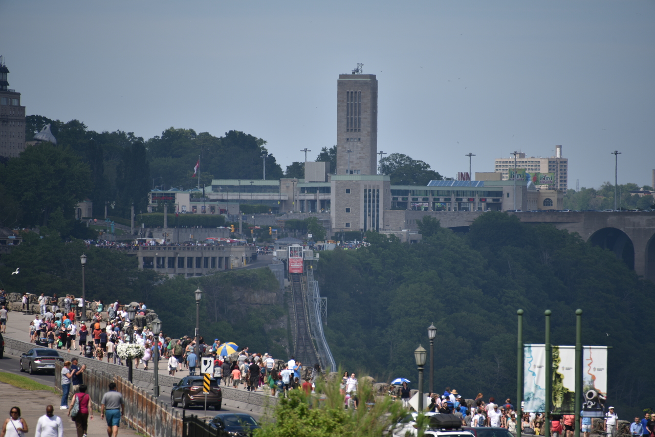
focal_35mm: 300
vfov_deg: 4.6
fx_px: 5459
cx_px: 328
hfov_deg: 6.9
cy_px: 218
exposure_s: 1/640
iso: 125
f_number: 5.6
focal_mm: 300
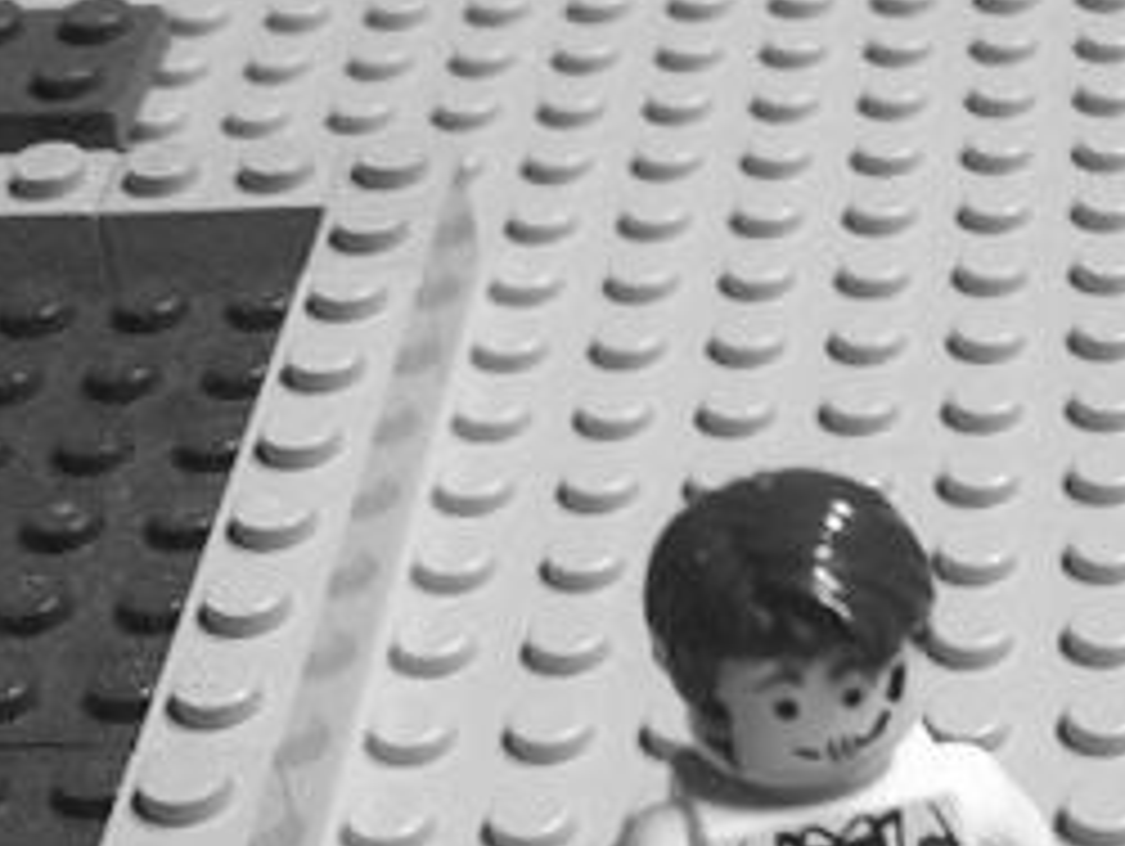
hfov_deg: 19.1
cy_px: 673
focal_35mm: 100
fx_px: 3253
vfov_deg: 14.7
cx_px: 1123
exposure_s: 1/20
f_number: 2.7
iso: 160
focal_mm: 6
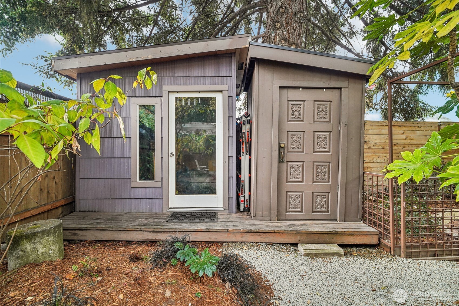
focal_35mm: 16
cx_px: 230
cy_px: 153
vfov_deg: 73.7
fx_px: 204
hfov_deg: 96.7
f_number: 8
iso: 1600
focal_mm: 16
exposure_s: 1/15
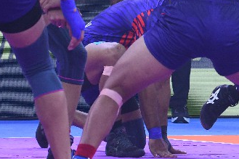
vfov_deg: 2.6
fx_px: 3510
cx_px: 301
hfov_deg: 3.9
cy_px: 4
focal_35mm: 529
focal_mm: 116
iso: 2000
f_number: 5.6
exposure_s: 1/1600
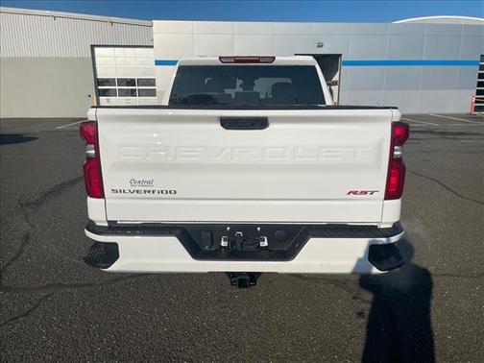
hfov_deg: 67.3
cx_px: 242
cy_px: 182
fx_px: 364
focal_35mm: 26
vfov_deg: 53.1
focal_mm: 4.2
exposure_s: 1/5814
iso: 32
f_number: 1.6
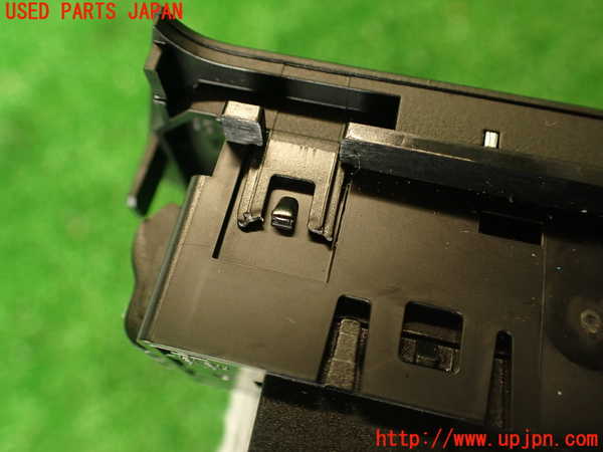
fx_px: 523
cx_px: 302
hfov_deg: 60.0
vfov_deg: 46.8
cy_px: 226
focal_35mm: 30
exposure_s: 1/30
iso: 320
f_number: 2.3
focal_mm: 5.4
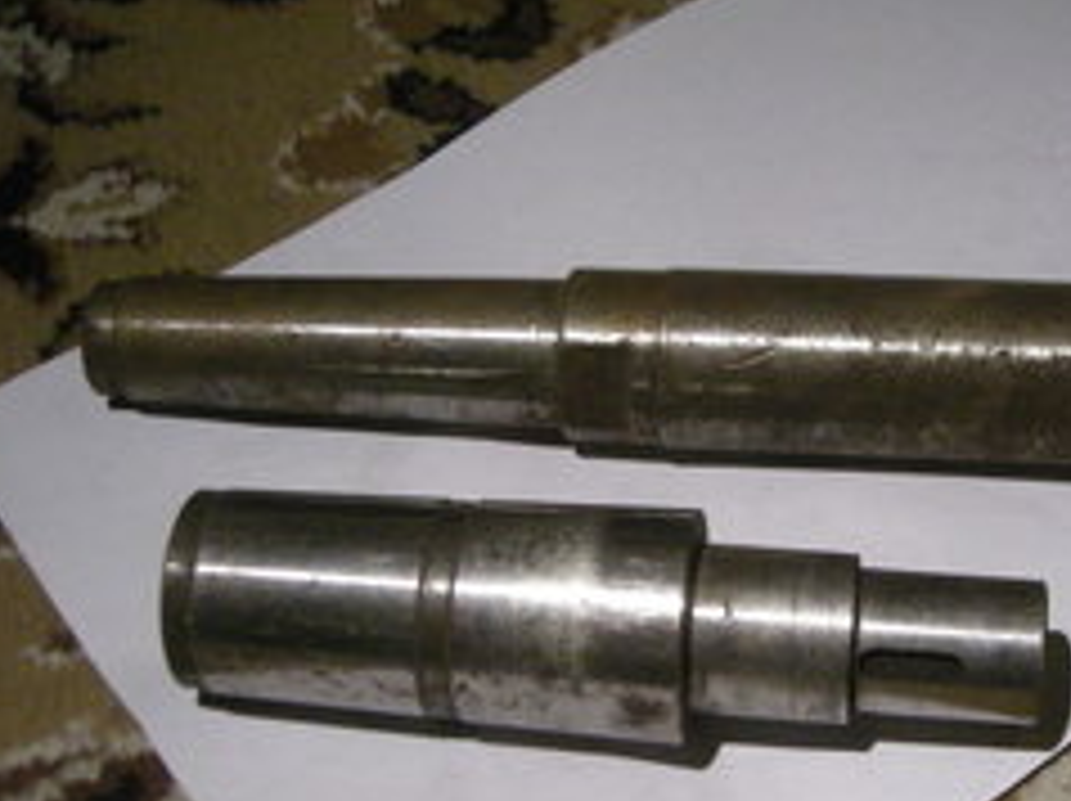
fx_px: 2287
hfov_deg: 26.2
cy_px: 482
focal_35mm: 74
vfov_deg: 19.8
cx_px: 702
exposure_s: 1/63.6
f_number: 3.1
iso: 384
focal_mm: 7.1
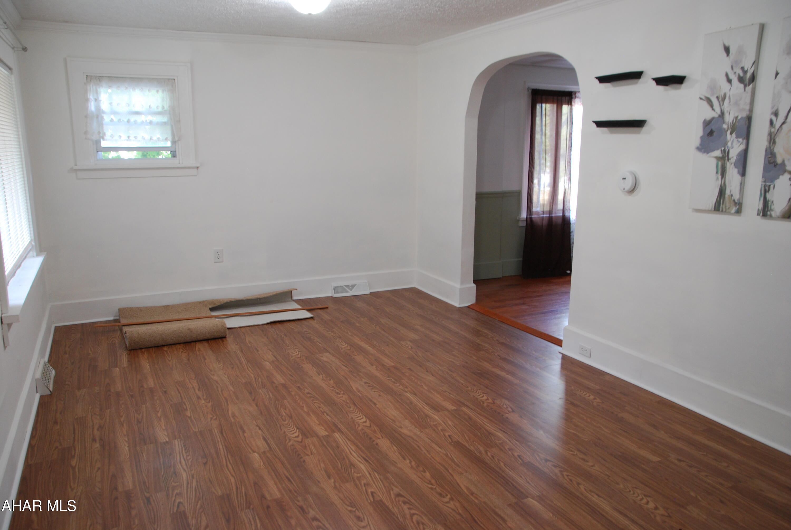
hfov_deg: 67.3
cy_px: 265
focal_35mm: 27
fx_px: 594
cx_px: 396
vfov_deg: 48.0
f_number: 3.5
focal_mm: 18
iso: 400
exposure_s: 1/10
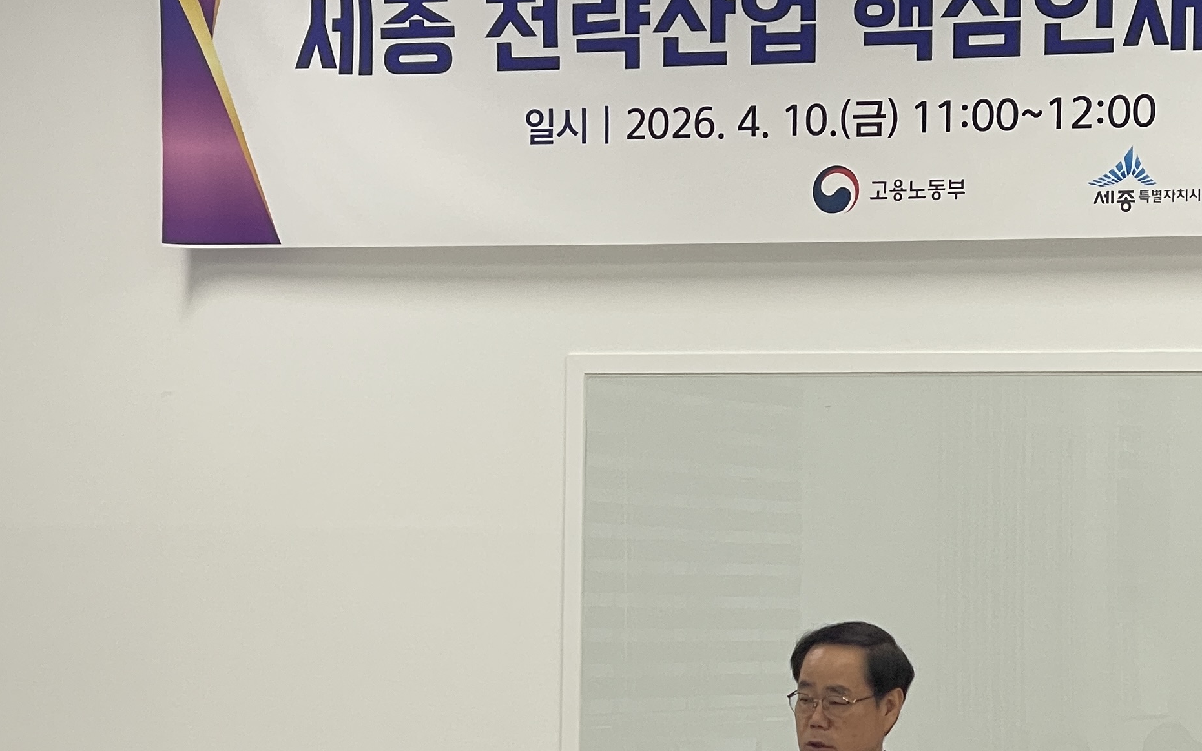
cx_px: 684
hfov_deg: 14.2
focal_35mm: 147
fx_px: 4815
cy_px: 726
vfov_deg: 8.9
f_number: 2.2
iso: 125
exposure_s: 1/120
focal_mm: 7.5
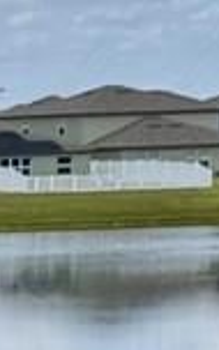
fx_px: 2550
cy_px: 417
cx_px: -1240
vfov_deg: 7.8
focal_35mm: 267
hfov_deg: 3.8
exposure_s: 1/6410
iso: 80
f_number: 1.78
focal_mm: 6.76
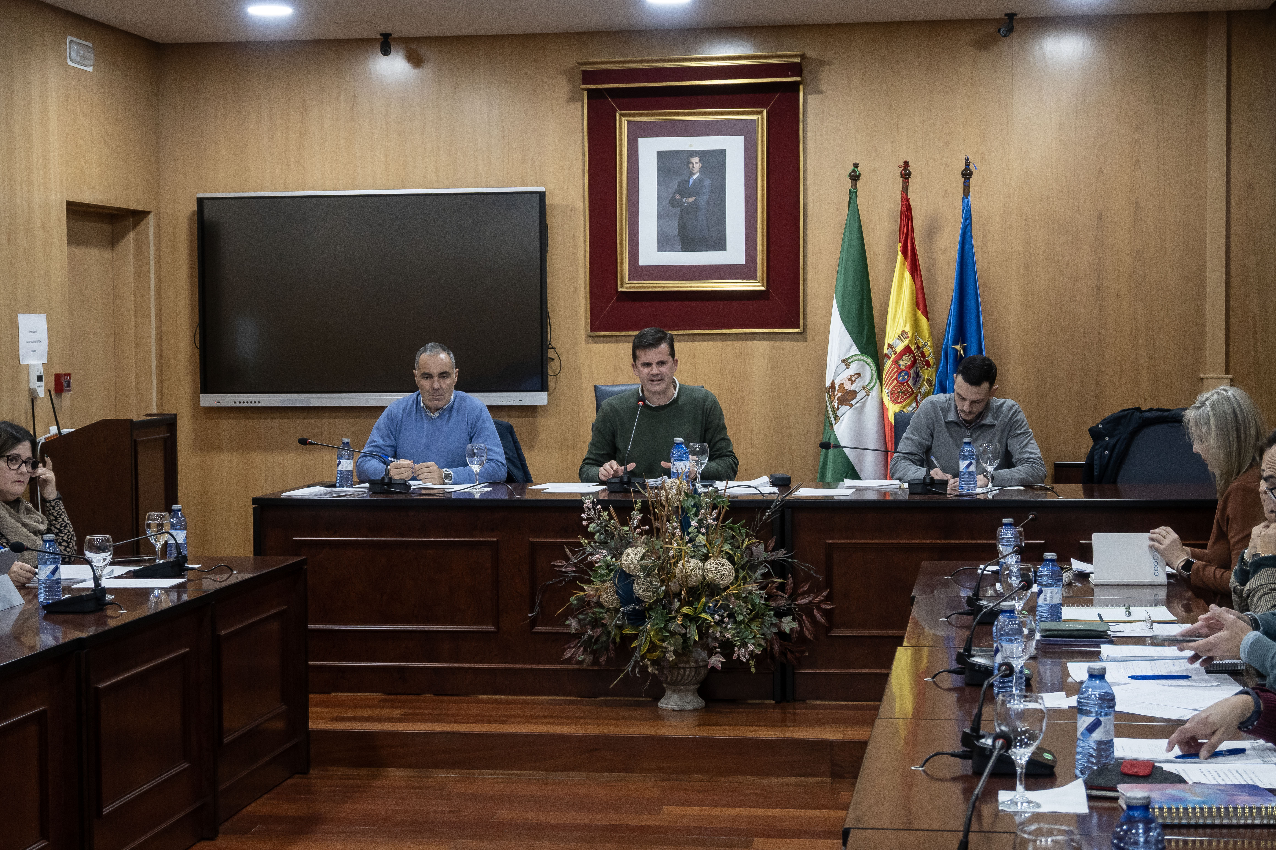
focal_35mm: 62
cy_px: 425
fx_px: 2180
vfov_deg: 22.1
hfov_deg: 32.6
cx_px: 638
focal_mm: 41
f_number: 5.6
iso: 1000
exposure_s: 1/50
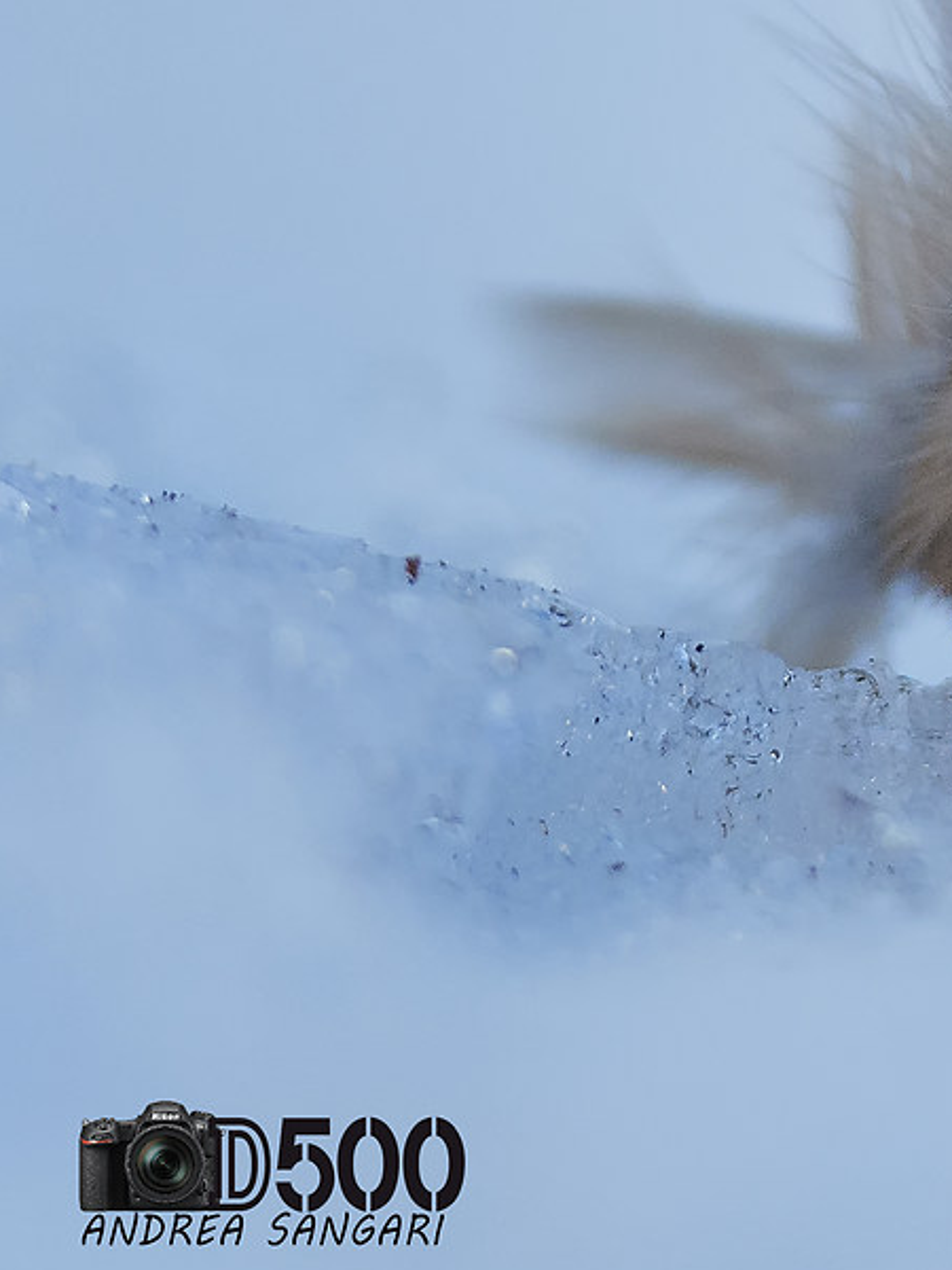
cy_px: -324
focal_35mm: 2309
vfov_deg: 0.9
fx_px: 84669
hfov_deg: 0.6
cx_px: 2367
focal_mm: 400
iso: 1000
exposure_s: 1/500
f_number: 6.3
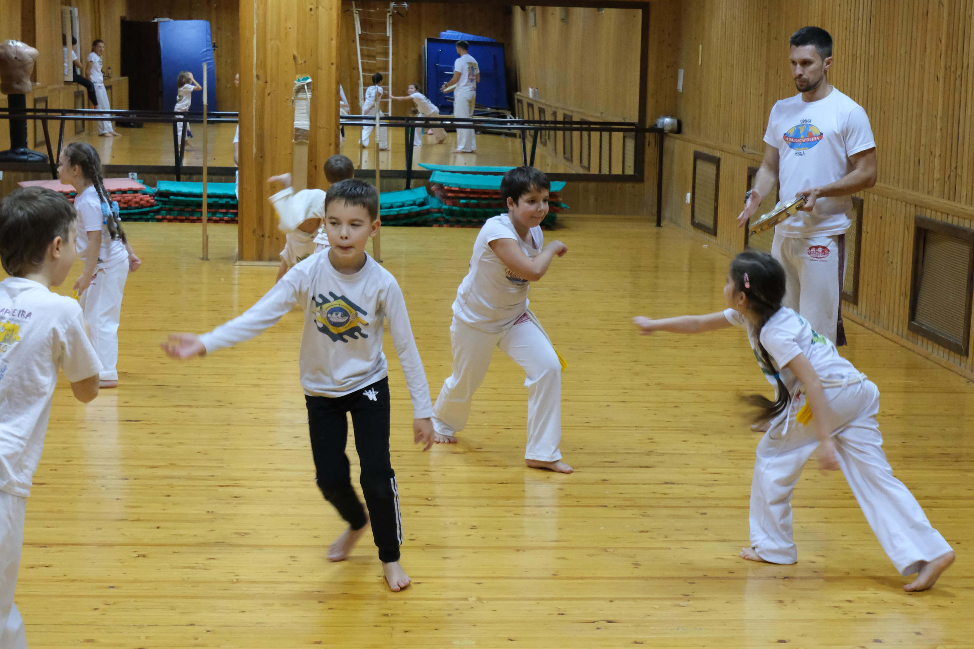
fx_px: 1840
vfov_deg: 20.0
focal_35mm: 68
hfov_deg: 29.7
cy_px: 324
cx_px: 487
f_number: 5.6
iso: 6400
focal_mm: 45
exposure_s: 1/90
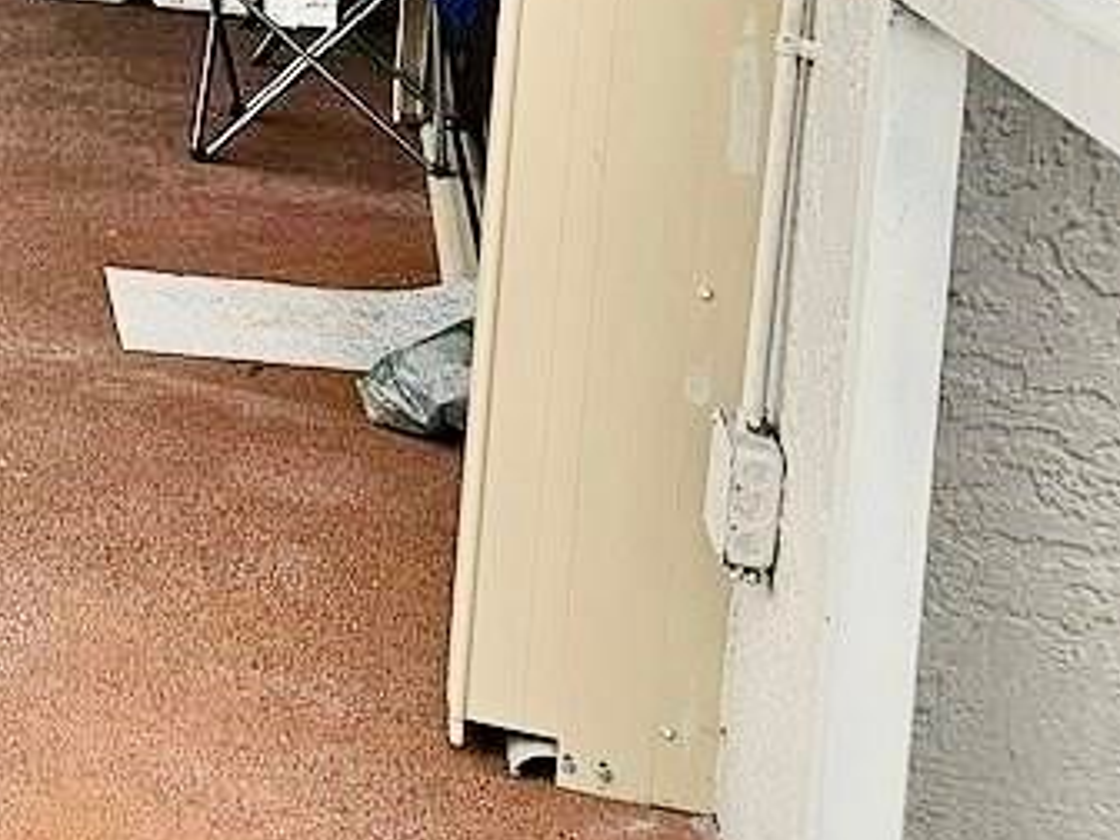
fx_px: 2265
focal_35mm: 70
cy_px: -317
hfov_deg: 24.0
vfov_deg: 19.1
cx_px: -377
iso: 32
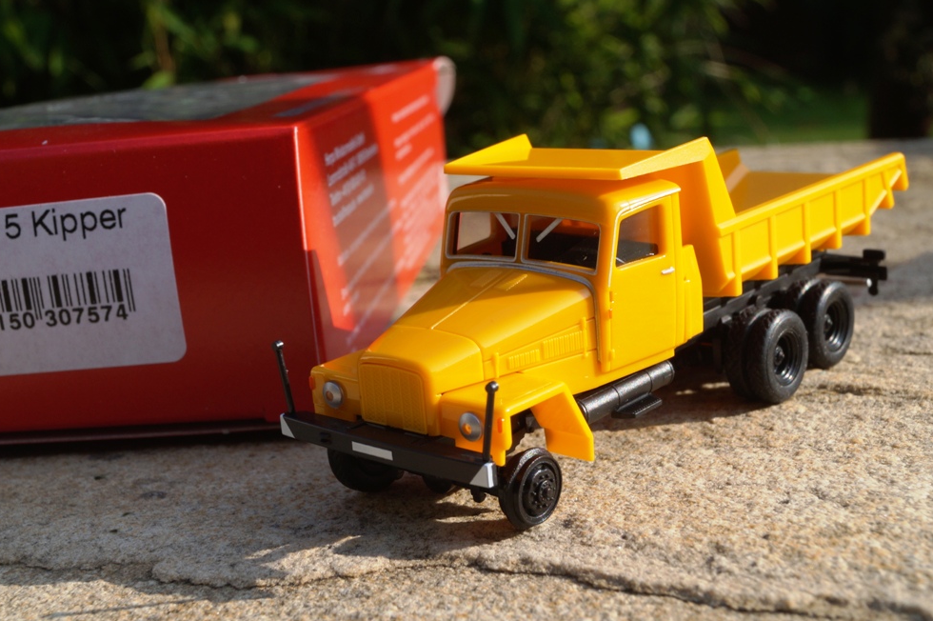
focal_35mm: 53
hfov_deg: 37.5
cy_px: 356
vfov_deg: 25.5
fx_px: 1373
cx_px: 428
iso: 125
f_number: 16
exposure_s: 1/60
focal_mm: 30
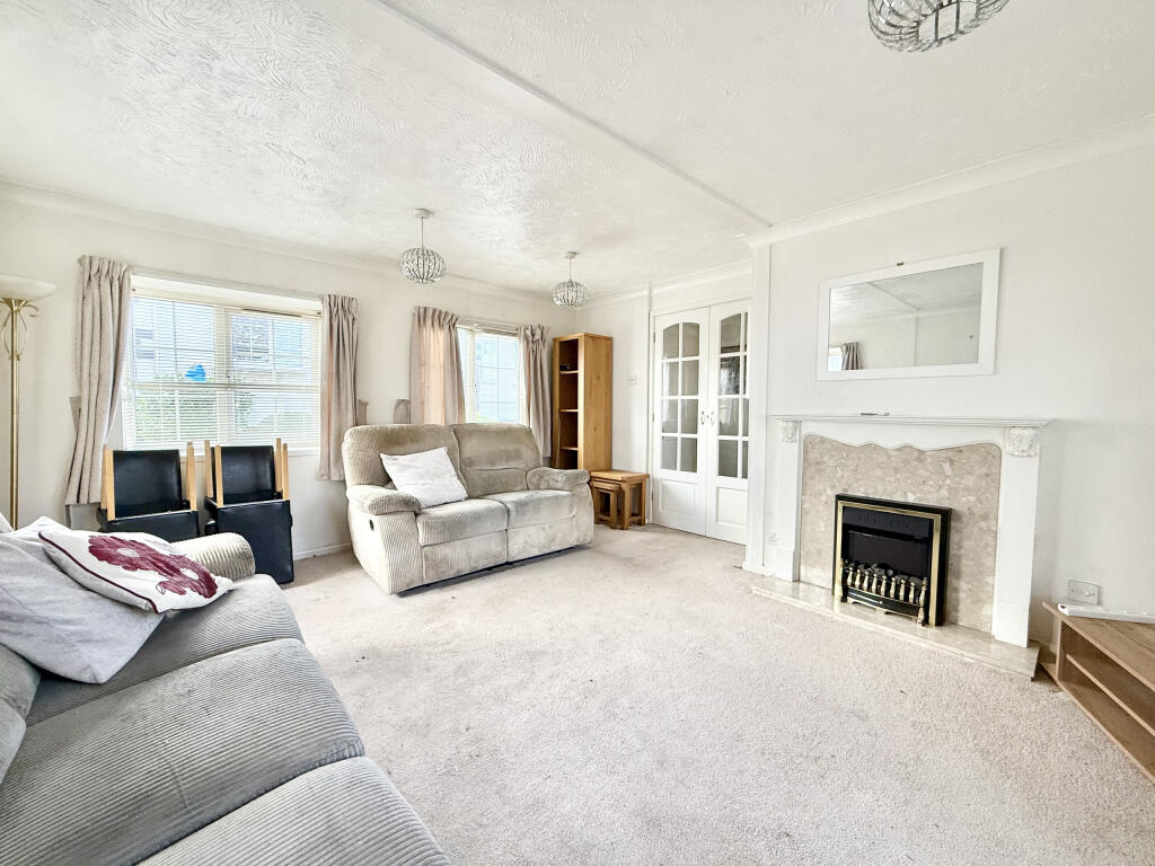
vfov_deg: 85.7
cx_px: 578
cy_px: 433
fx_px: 467
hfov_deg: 102.1
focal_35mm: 14
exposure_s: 1/99
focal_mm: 2.22
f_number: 2.2
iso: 160
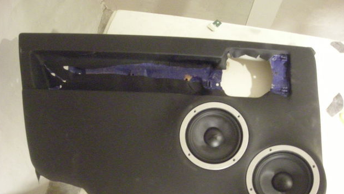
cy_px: 123
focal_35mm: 39
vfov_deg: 30.3
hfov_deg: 51.6
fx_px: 356
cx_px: 170
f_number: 2.8
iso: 800
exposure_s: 1/5.3
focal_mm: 5.7
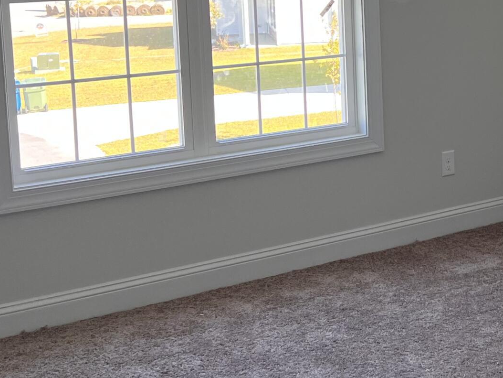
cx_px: 461
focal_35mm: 74
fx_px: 1076
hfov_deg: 25.4
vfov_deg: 19.6
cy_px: 60
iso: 50
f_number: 1.5
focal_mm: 5.7
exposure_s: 1/163
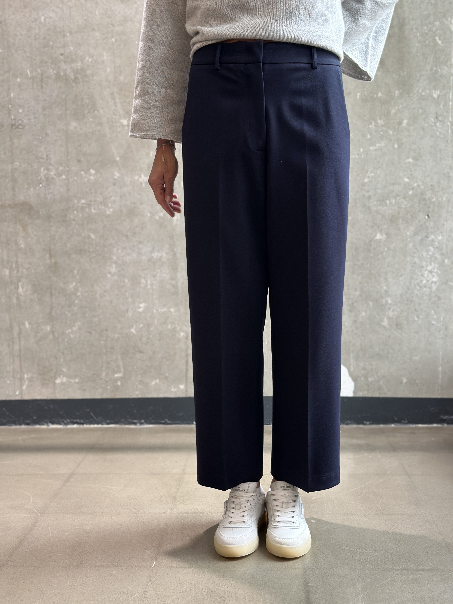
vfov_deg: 39.7
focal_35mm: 48
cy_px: 302
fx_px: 838
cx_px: 226
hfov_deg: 30.3
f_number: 1.78
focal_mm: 6.86
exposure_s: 1/100
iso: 125
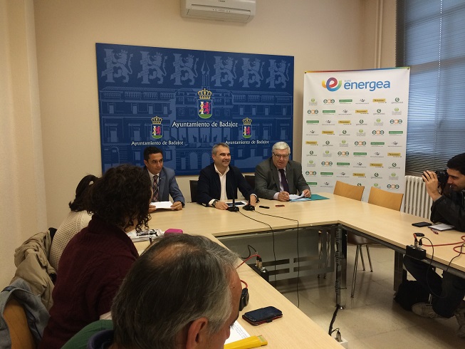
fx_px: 403
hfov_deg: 60.0
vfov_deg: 46.8
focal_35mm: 30
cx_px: 232
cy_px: 174
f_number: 2.2
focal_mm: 4.12
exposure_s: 1/33
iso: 64
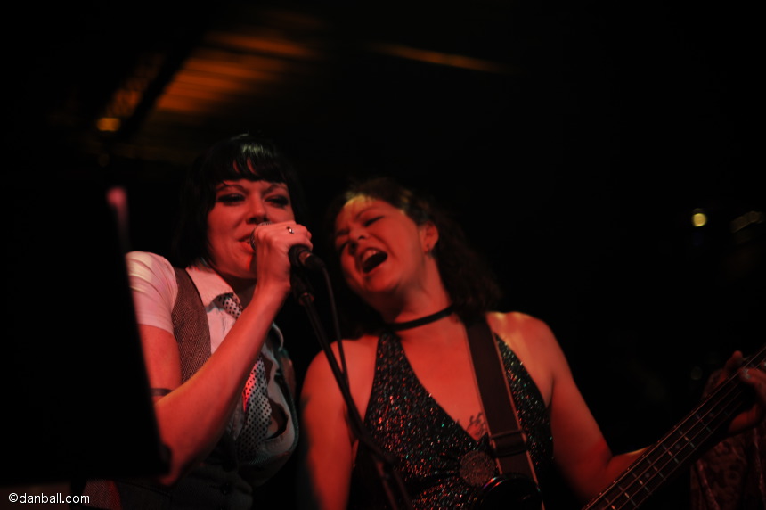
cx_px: 383
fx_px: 1063
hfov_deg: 39.6
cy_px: 255
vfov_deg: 27.0
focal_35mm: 50
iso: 250
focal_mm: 50
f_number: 2
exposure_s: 1/60
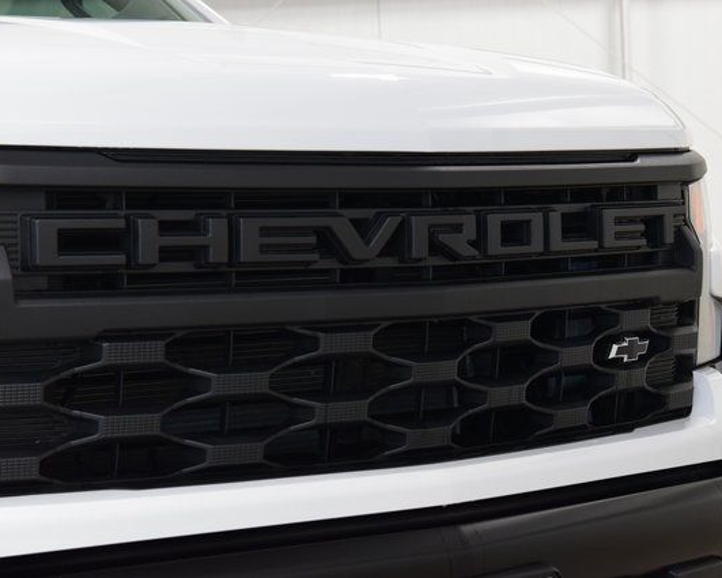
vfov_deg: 16.2
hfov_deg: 20.2
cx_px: 334
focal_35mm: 95
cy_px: 289
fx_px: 2030
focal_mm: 56
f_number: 7.1
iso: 1250
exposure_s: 1/30
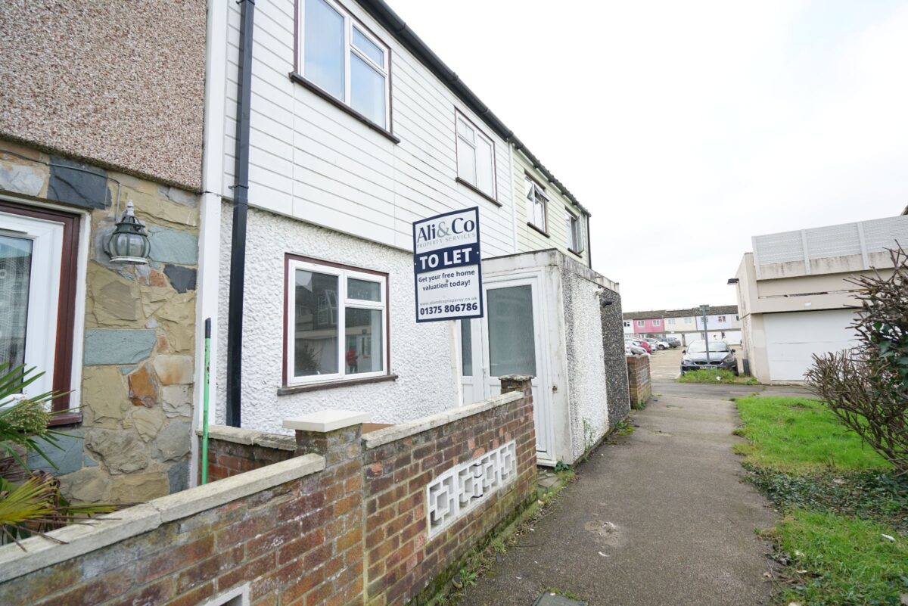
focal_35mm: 16
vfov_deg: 73.8
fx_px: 404
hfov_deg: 96.7
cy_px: 303
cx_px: 454
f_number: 5
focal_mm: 16
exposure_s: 1/250
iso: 400
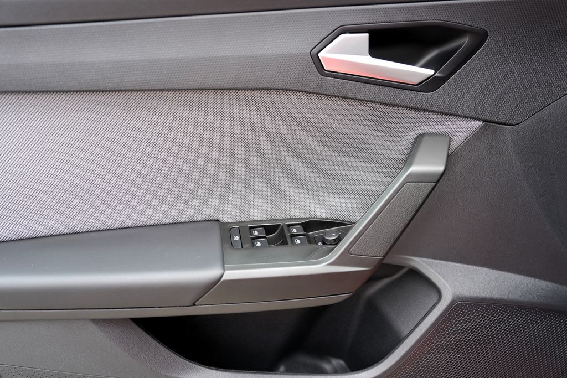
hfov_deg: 55.8
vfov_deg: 38.9
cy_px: 189
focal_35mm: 34
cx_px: 284
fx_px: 536
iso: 250
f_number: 4
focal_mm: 34
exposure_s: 1/160
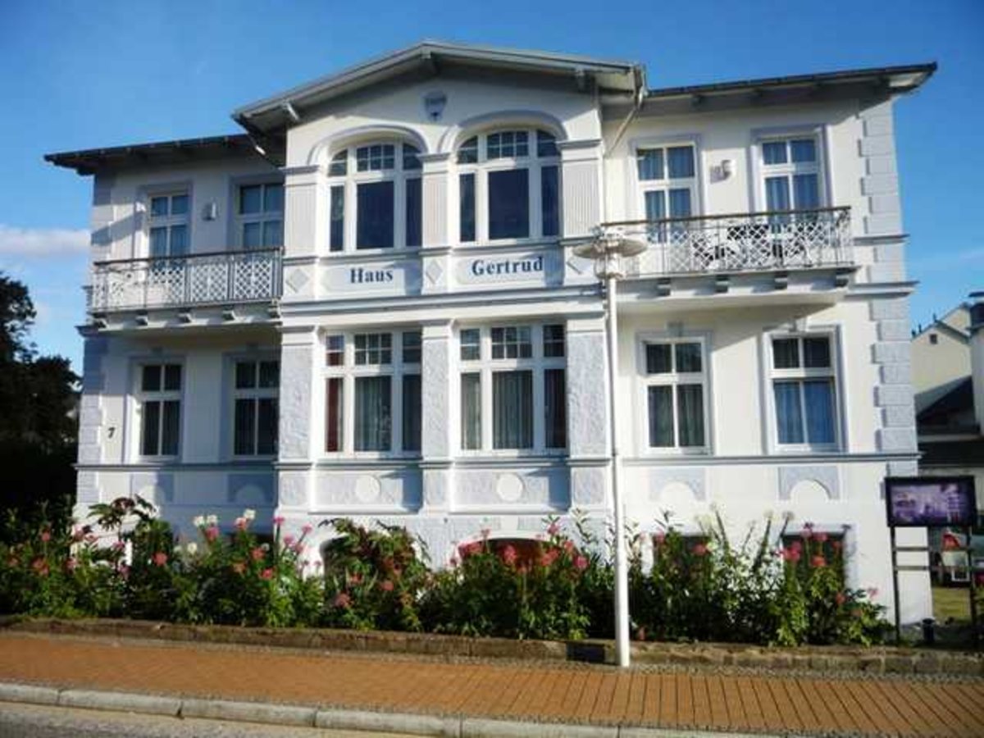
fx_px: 853
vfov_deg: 46.8
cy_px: 369
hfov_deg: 60.0
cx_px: 492
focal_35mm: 30
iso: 100
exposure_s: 1/400
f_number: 4.5
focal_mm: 5.2
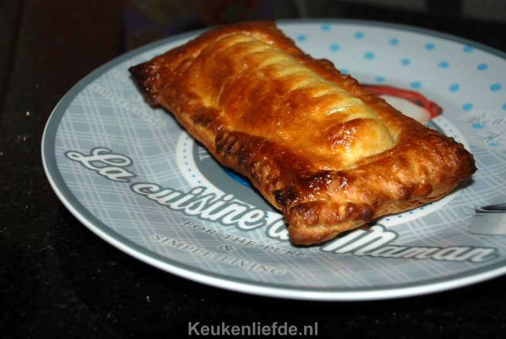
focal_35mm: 66
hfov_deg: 30.5
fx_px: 929
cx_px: 253
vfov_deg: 20.7
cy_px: 170
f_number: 4.8
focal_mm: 44
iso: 160
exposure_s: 1/60
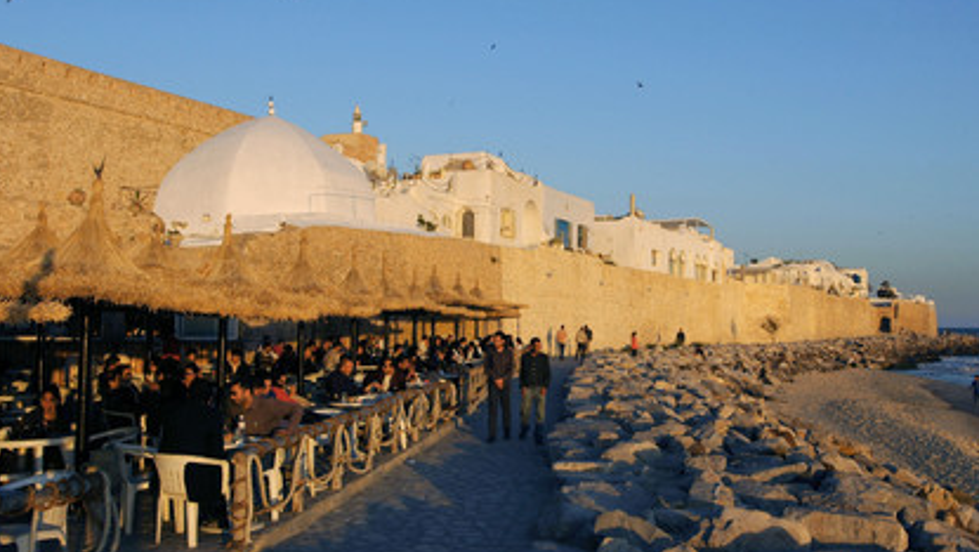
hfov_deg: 56.6
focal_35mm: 35
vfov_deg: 33.8
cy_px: 257
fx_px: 909
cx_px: 487
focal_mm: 22
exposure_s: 1/250
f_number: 8
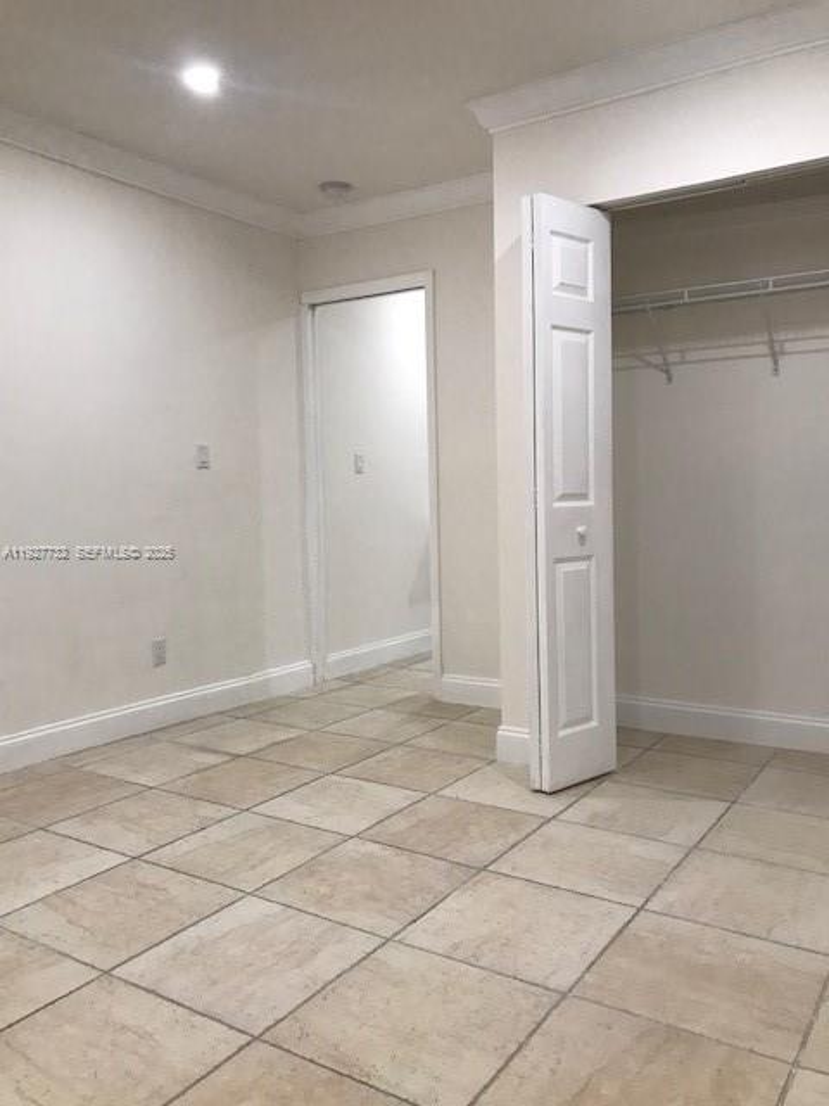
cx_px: 414
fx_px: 894
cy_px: 553
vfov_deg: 63.4
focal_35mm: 28
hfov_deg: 49.7
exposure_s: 1/30
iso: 32
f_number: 1.8
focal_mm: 3.99
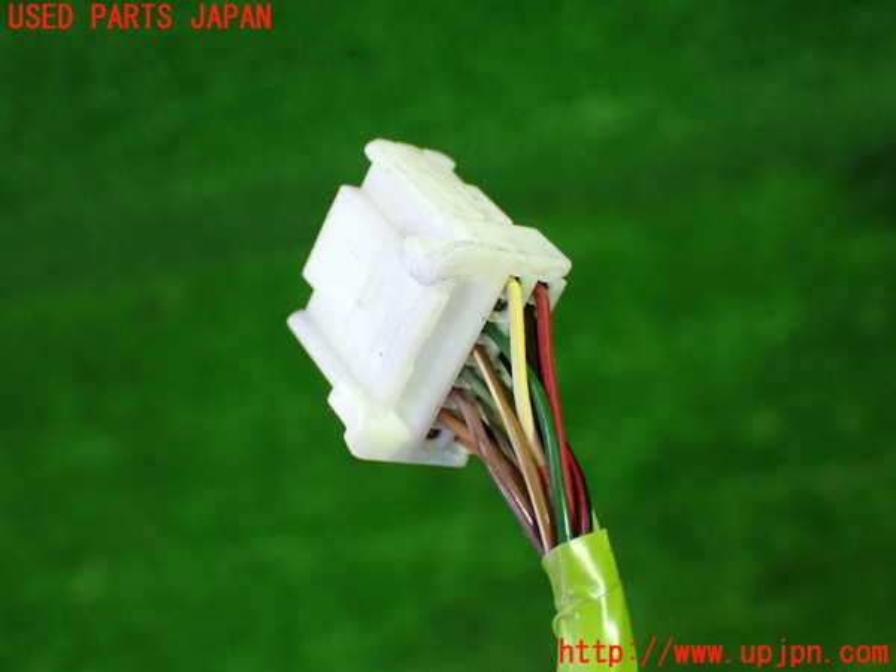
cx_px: 448
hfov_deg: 38.2
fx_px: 1294
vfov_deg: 29.1
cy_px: 336
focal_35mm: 50
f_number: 3.2
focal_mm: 9.01
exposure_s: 1/50
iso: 1000
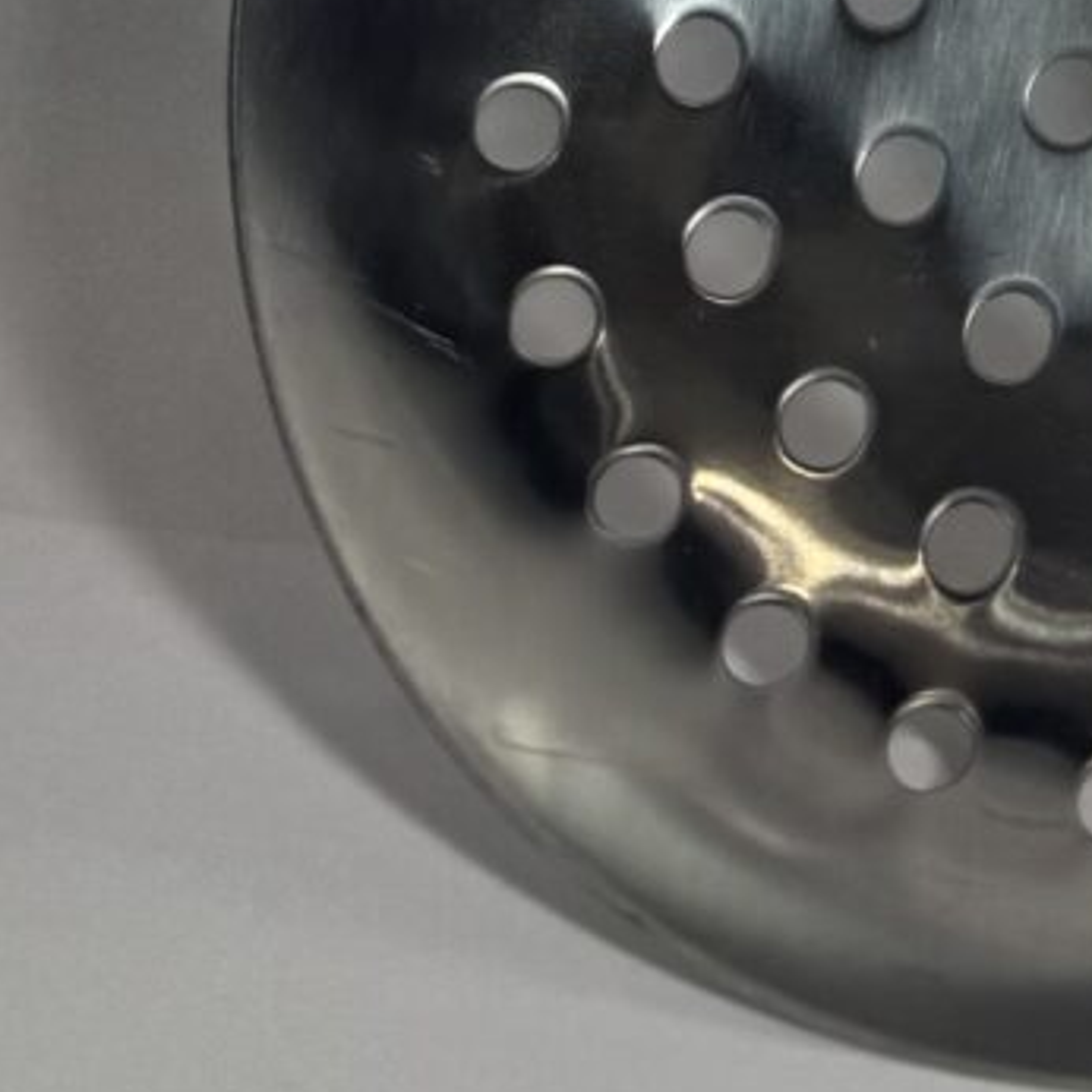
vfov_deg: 8.7
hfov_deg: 10.8
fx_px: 5603
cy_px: -2424
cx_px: 1540
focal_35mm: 157
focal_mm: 6.76
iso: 80
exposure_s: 1/730
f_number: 1.78
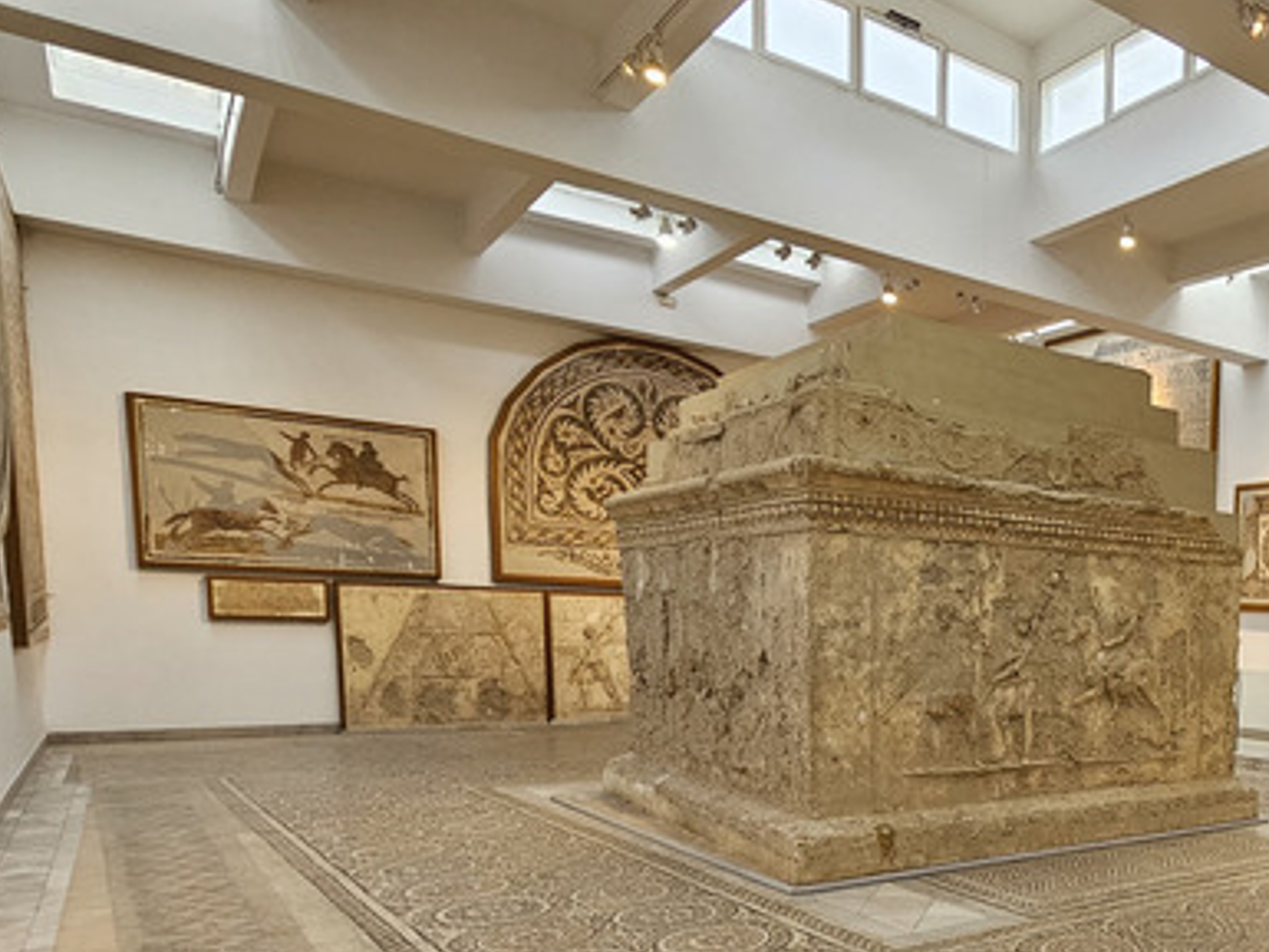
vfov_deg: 48.7
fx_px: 990
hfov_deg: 56.4
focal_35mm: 27
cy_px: 748
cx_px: 1140
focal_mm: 2.2
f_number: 2.2
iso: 125
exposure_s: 1/50
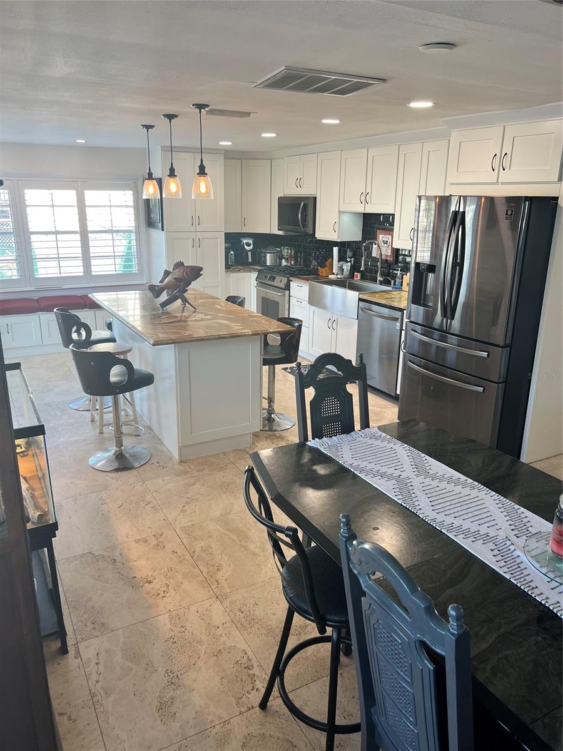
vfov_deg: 67.3
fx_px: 564
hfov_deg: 53.1
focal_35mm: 26
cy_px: 376
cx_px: 282
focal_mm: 5.7
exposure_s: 1/120
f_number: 1.5
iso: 64
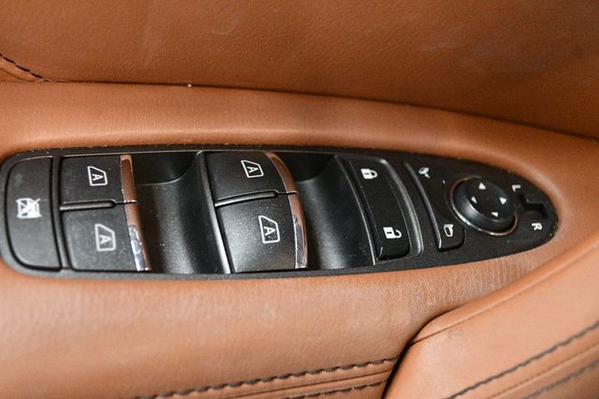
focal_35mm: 51
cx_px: 300
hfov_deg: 38.9
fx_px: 848
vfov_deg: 26.5
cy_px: 200
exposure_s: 1/60
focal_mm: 34
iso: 10000
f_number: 5
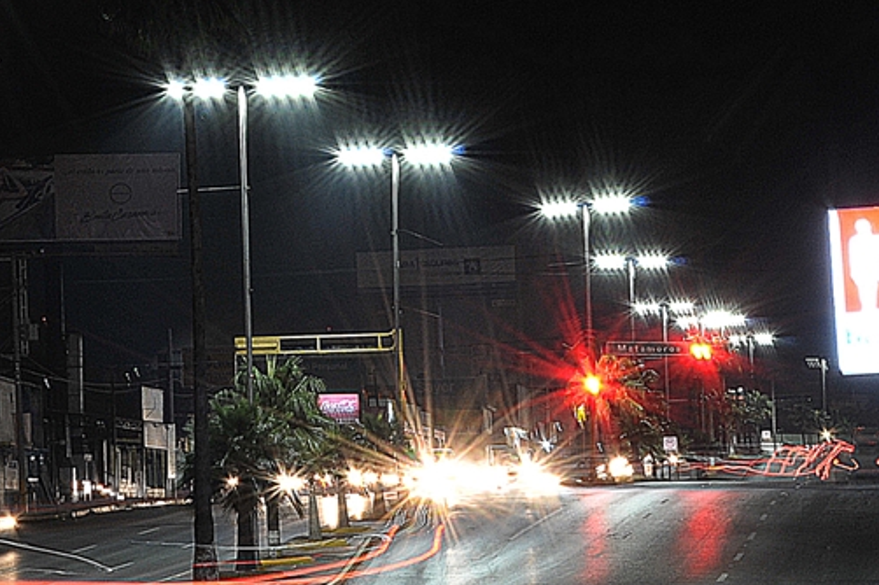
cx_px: 88
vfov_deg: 6.4
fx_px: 5222
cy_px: 242
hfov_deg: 9.6
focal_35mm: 214
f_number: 29
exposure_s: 15
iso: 200
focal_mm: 70
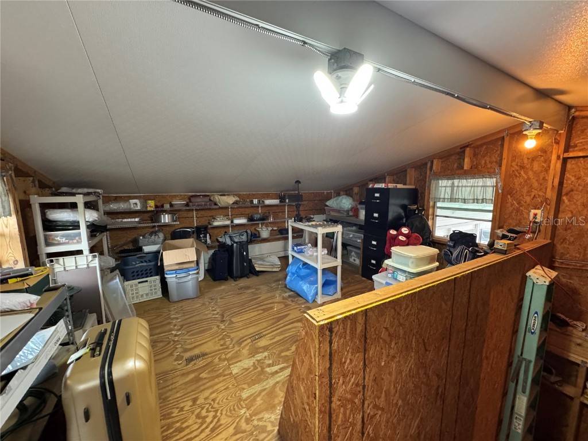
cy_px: 220
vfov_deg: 85.7
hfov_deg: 102.1
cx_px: 294
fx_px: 238
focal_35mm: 14
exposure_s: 1/60
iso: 320
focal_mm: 2.22
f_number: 2.2
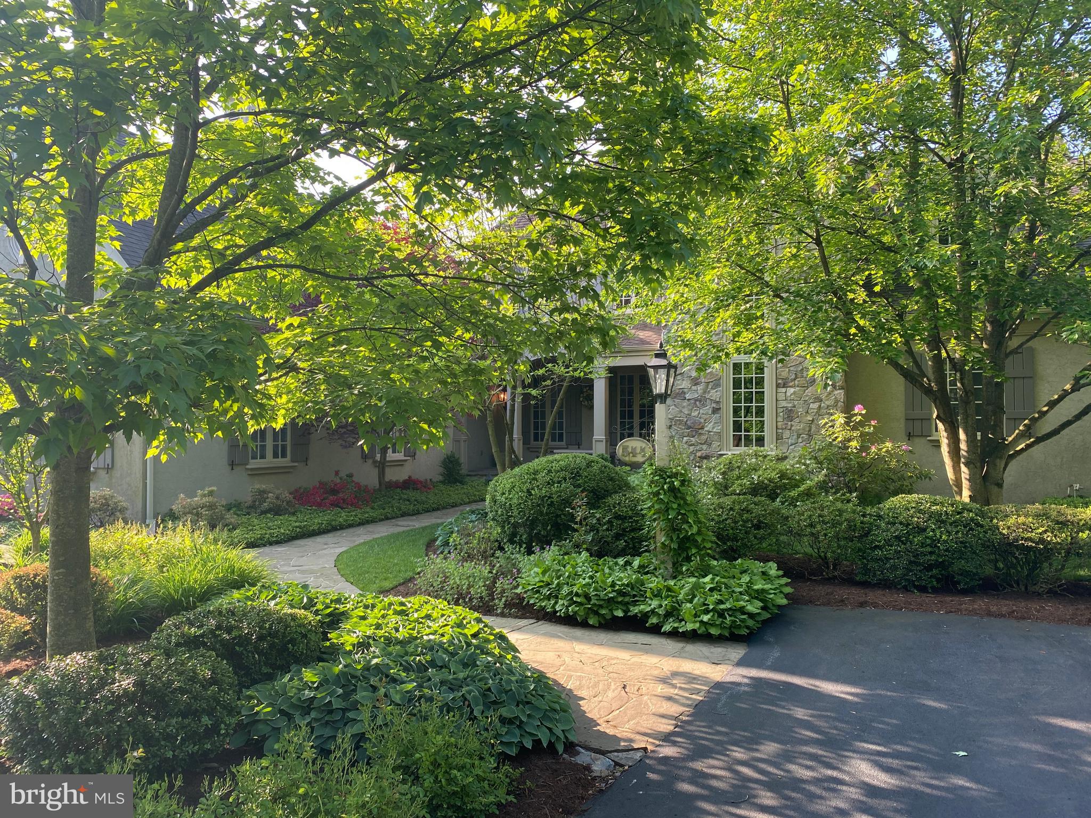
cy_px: 409
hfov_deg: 67.3
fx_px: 819
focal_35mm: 26
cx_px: 546
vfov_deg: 53.1
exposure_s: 1/184
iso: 32
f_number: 1.8
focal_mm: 4.25
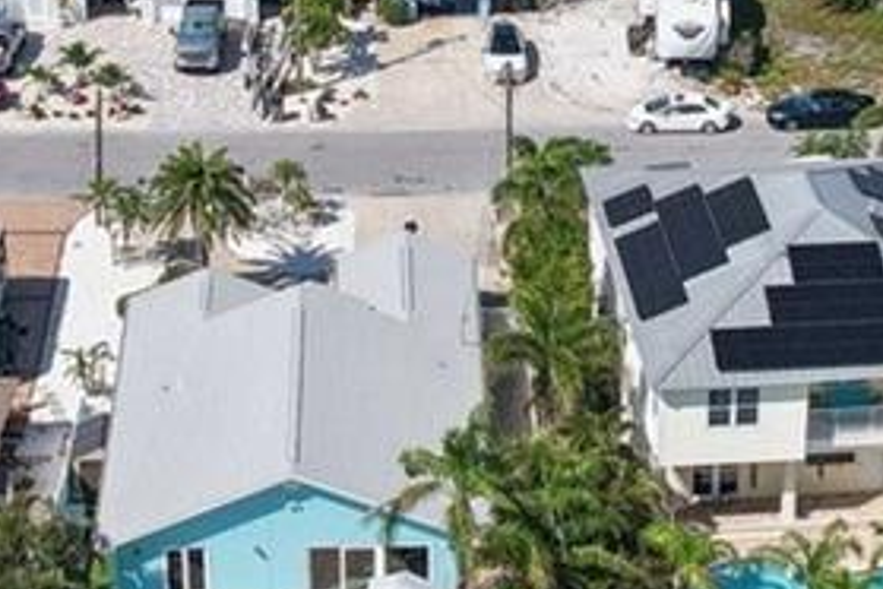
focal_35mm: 126
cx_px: 481
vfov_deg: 10.8
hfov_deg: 16.3
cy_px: 73
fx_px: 3090
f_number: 2.8
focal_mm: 8.4
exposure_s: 1/2000
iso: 100
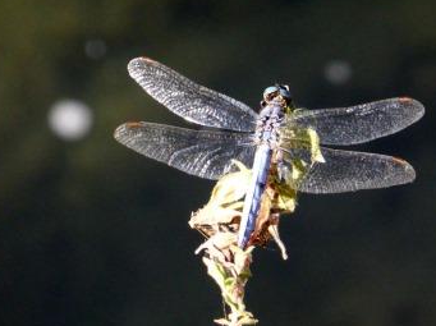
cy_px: 159
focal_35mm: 538
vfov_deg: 2.8
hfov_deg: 3.7
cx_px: 249
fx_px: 6769
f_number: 6
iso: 640
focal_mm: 73.1
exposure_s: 1/500
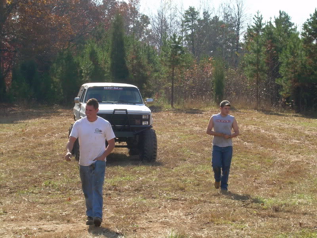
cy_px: 119
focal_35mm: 110
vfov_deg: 13.5
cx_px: 158
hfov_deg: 17.9
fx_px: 1007
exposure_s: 1/105
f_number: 8
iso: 50
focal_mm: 18.9
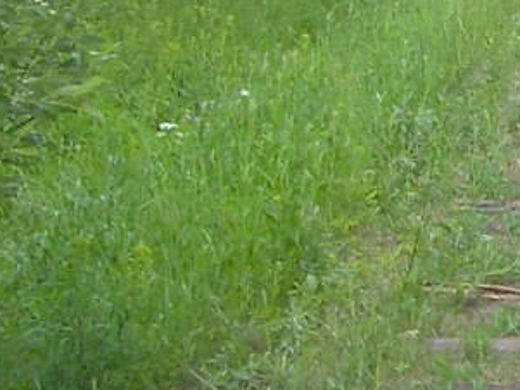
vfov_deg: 8.6
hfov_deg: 10.6
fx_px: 2570
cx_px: 1023
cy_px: -32
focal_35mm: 171
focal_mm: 5.7
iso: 80
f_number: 2.9
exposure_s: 1/80
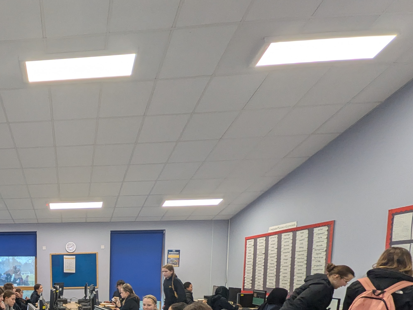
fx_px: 334
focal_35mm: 28
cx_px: 41
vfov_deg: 43.7
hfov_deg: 55.0
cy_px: 299
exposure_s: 1/46.6
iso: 97
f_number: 2.2
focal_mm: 1.85
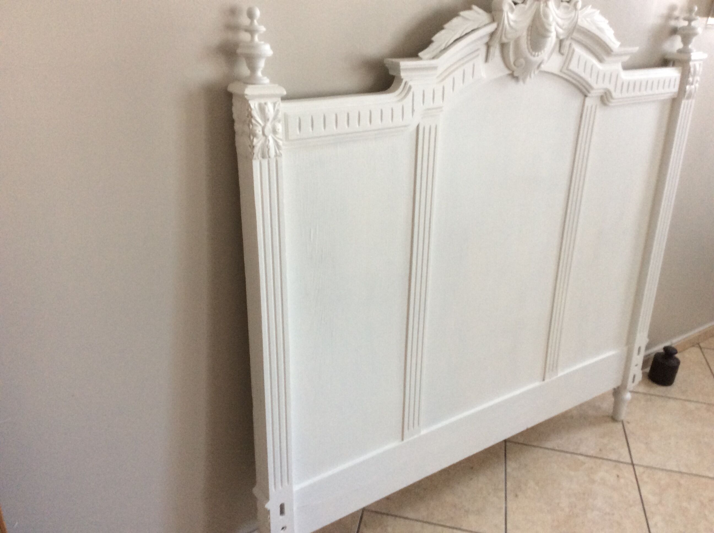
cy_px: 266
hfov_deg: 56.9
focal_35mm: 32
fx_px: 659
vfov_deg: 44.1
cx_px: 357
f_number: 2.4
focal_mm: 3.3
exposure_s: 1/25
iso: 80
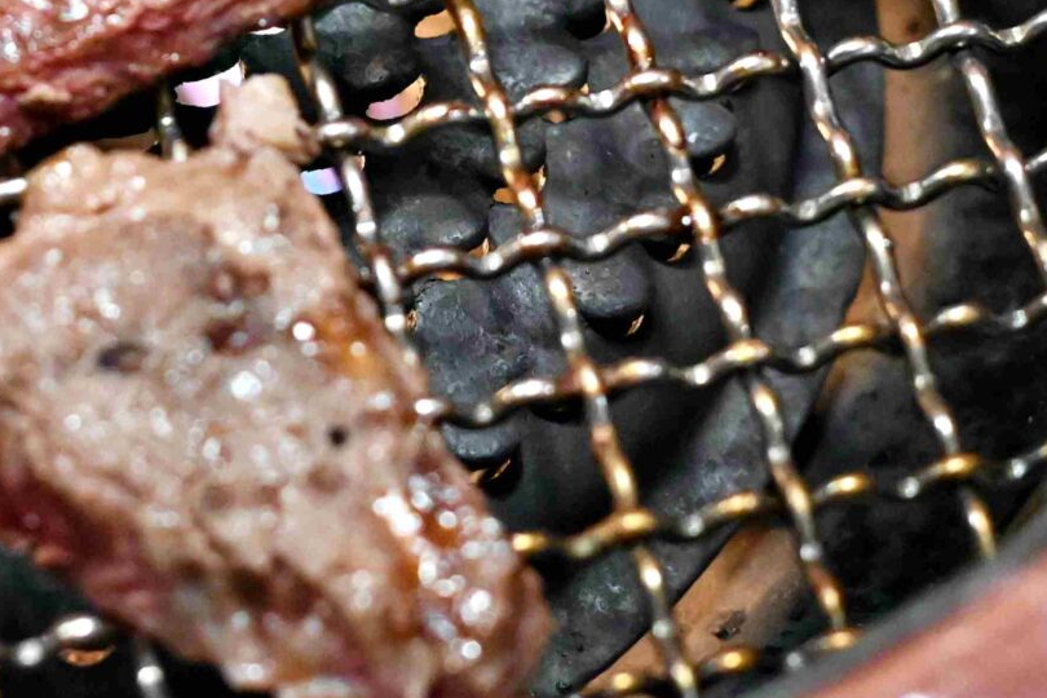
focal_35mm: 237
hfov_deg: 8.7
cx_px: 118
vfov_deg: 5.7
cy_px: -388
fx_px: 6892
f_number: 3.2
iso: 4500
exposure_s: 1/160
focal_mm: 50
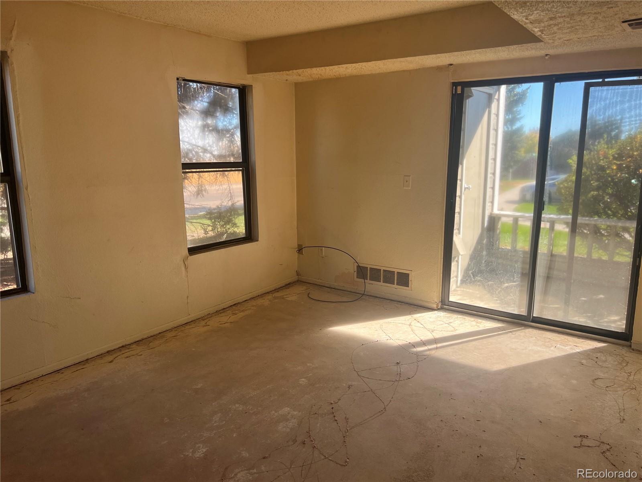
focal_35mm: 26
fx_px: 482
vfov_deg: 53.1
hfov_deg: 67.3
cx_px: 321
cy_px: 241
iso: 50
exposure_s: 1/591
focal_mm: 5.7
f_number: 1.5
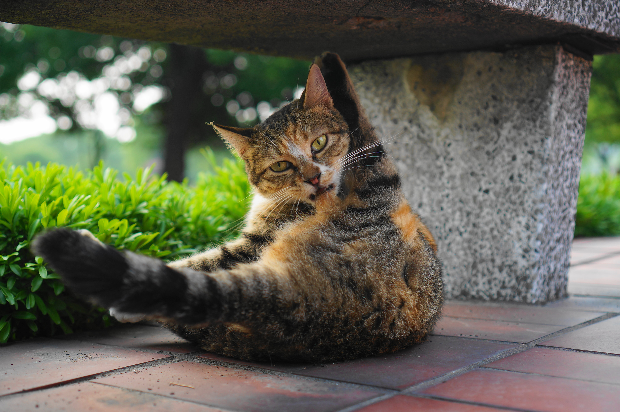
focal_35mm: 52
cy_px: 206
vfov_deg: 25.7
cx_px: 310
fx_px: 903
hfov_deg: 37.9
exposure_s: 1/160
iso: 100
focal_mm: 35
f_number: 2.8
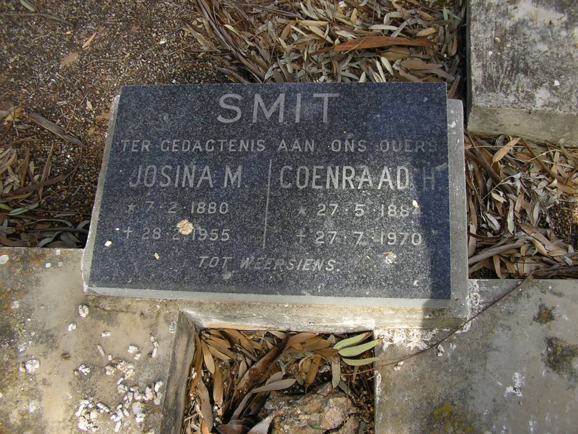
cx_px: 289
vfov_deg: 37.7
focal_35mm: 38
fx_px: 635
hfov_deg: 49.0
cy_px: 217
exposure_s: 1/200
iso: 50
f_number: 2.9
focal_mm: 5.8
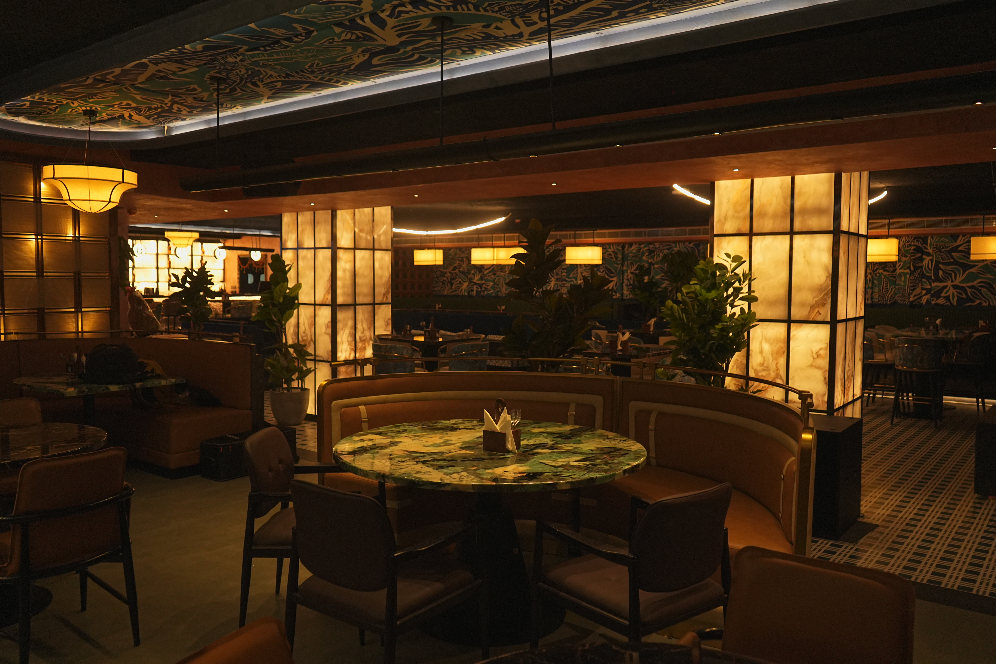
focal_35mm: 28
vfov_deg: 46.4
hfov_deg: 65.5
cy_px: 332
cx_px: 498
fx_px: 775
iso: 2000
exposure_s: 1/160
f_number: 4
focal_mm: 28
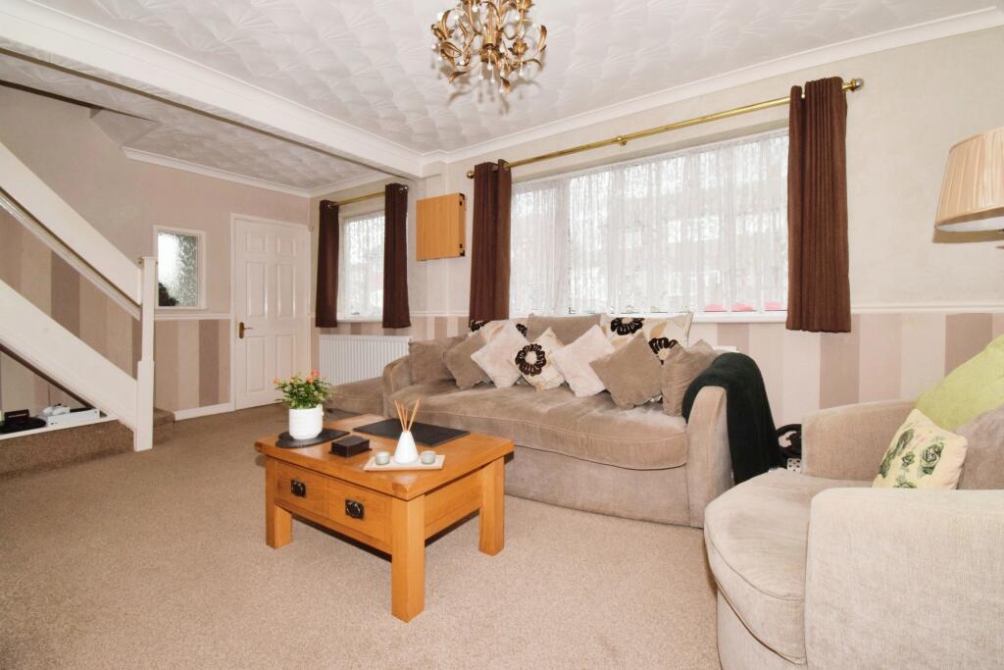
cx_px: 502
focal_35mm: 15
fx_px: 418
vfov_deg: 77.3
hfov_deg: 100.4
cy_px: 335
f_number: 20
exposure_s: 1/60
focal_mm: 10
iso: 1000
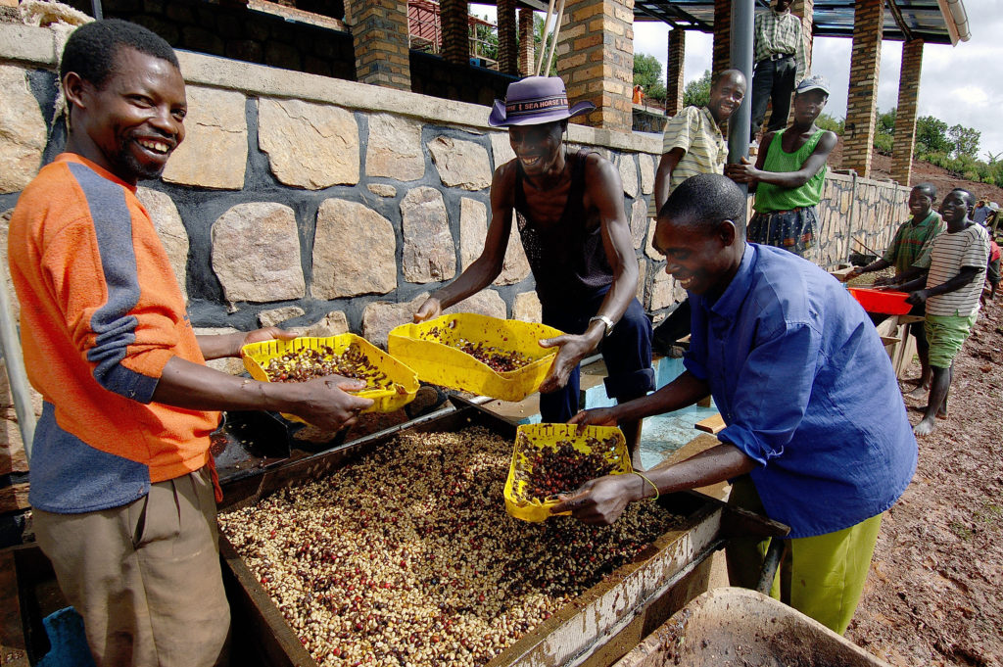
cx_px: 502
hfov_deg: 90.0
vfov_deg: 67.3
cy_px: 334
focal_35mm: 18
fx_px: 501
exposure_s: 1/500
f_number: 8
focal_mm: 12
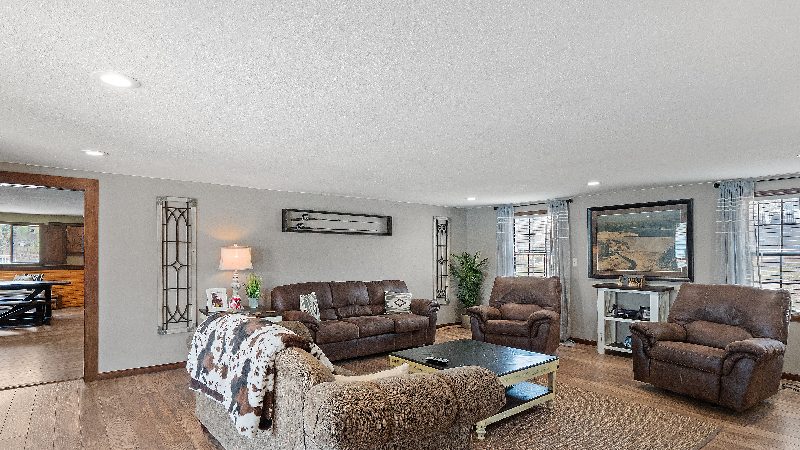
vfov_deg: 60.3
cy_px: 278
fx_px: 382
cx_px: 391
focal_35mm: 18
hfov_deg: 92.6
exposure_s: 1/13
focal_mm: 8
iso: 400
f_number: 5.6
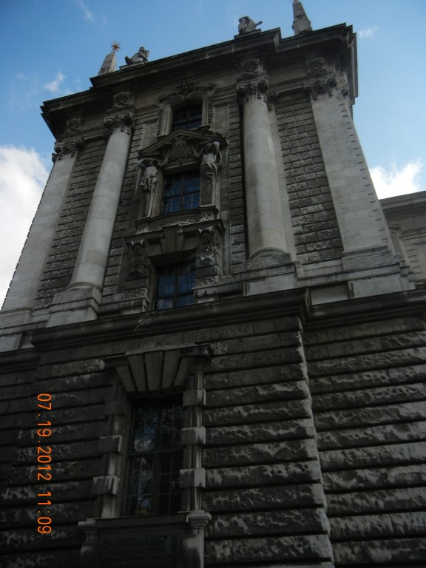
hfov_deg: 46.8
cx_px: 213
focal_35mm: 30
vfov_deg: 60.0
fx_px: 492
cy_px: 284
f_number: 3.5
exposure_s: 1/858
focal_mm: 5.4
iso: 160
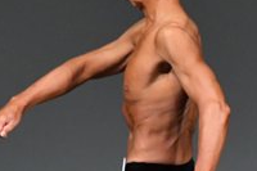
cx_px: 348
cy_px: 221
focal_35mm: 1455
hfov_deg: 1.4
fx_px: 10378
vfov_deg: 0.9
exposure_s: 1/400
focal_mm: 250
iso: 4000
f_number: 5.6
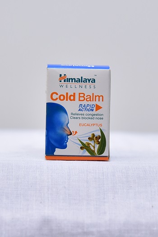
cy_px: 118
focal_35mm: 82
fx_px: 541
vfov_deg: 24.8
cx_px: 79
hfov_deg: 16.6
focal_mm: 82
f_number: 4
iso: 1250
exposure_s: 1/125
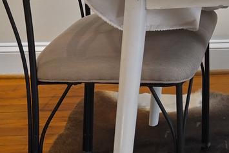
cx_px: 346
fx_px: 490
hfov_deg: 21.8
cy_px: -119
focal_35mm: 77
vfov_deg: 15.4
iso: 1600
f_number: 4
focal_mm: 19
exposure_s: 1/50
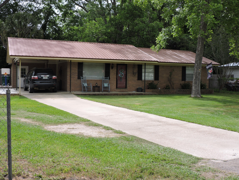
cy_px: 90
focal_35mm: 43
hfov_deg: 43.9
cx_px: 120
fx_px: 297
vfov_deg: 33.6
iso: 100
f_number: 3.4
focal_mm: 7.7
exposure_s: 1/500
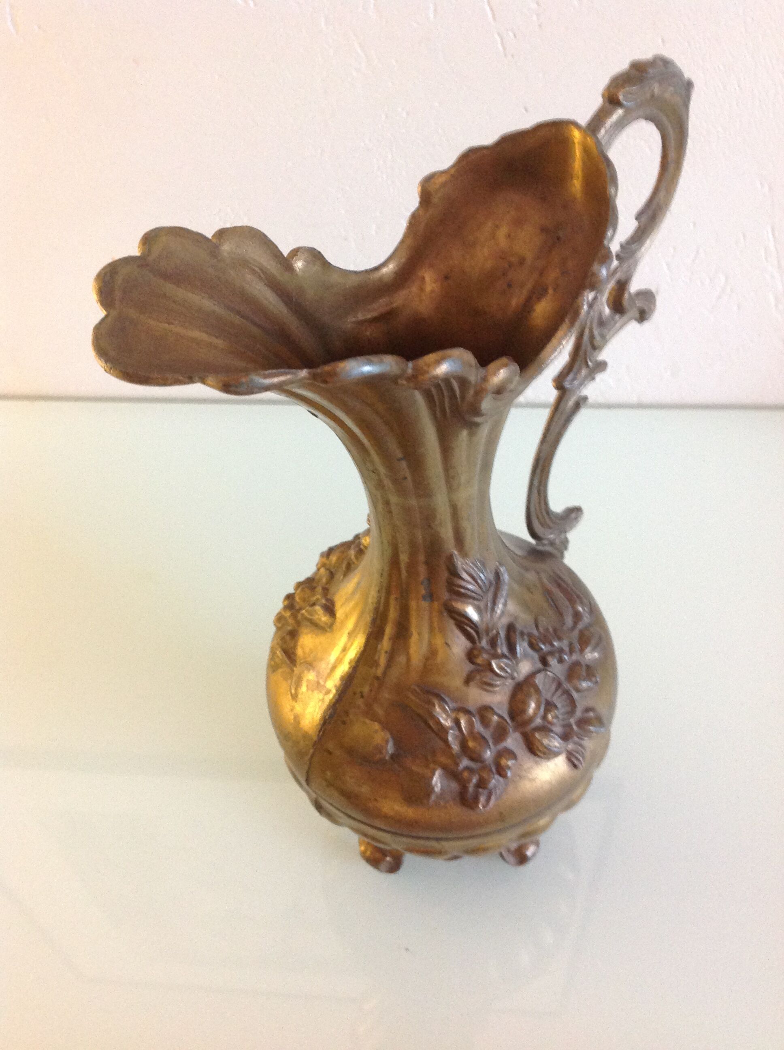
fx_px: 1060
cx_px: 392
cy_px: 525
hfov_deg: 40.6
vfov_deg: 52.7
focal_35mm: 35
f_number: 2.4
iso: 320
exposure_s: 1/17
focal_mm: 4.28
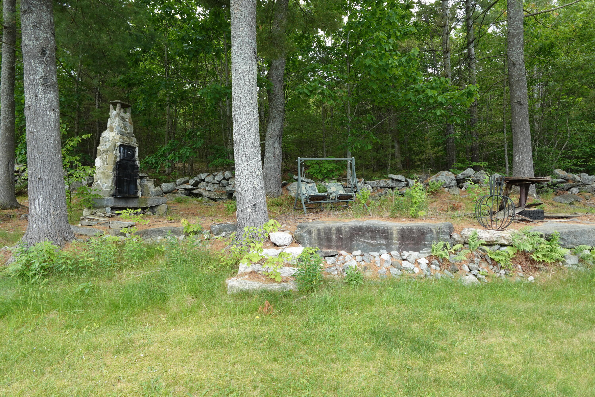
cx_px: 298
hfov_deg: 84.0
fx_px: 331
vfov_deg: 61.9
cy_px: 198
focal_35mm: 20
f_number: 2
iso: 125
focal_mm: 7.6
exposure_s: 1/400
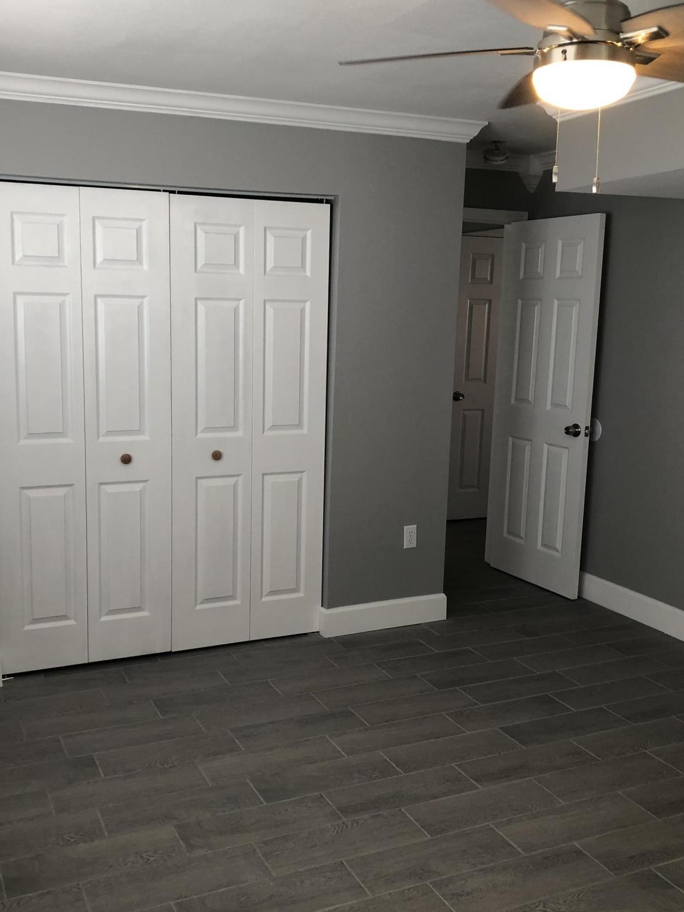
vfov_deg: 52.6
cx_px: 302
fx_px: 922
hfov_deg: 40.6
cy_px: 463
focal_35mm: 35
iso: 25
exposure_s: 1/40
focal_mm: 3.99
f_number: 1.8
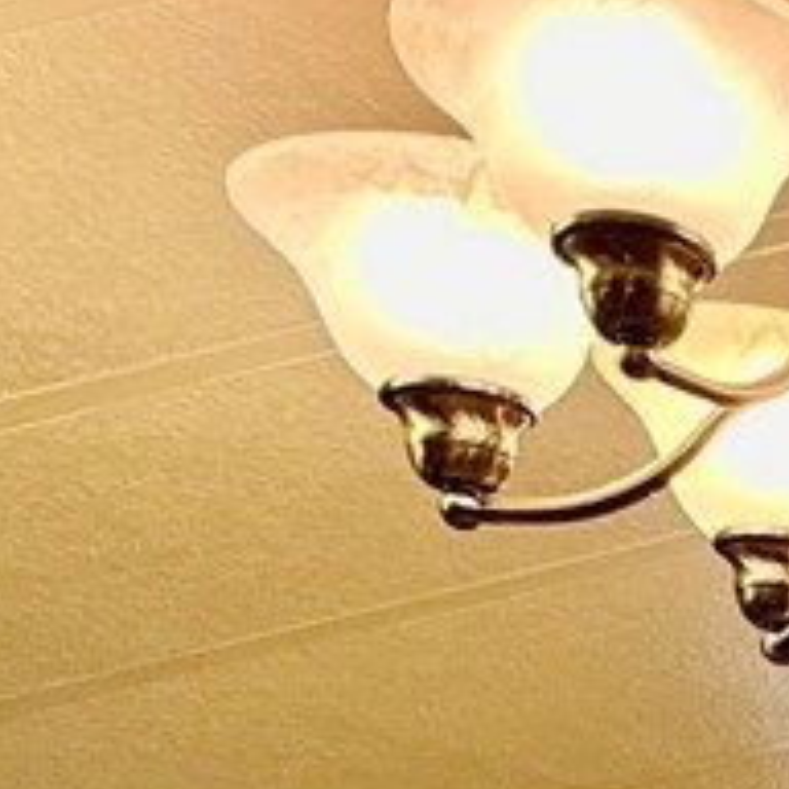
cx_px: 2909
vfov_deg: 8.6
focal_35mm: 177
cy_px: 2153
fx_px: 4564
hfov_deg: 7.6
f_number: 1.78
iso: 125
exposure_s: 1/120
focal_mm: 6.86
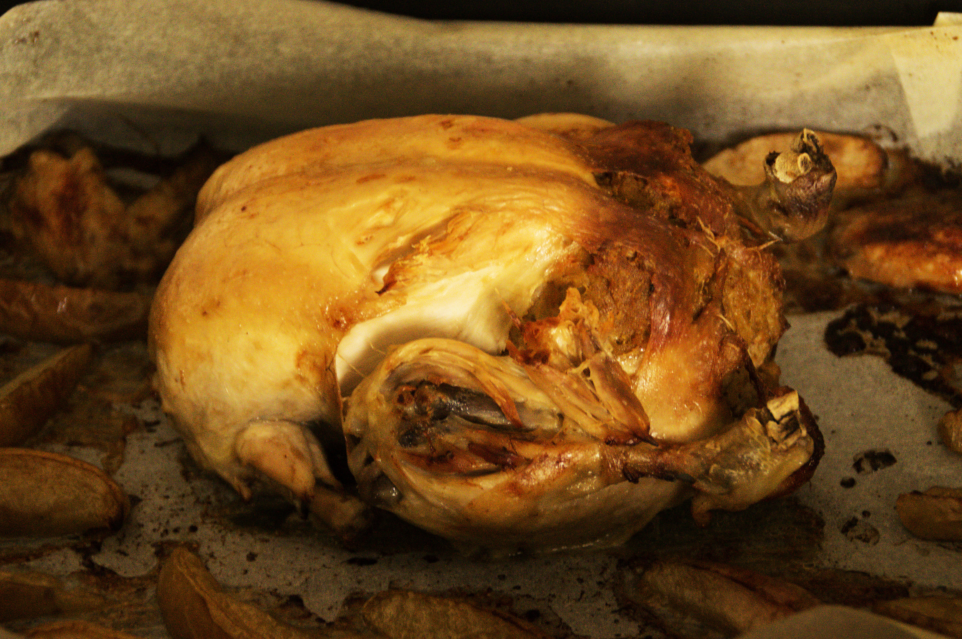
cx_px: 481
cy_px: 320
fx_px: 2803
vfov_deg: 13.0
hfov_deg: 19.5
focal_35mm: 105
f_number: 5.6
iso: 3200
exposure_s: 1/30
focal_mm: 70
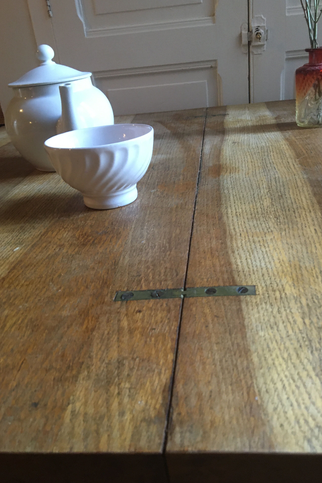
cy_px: 243
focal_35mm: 31
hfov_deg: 42.3
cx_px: 175
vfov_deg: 60.3
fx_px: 416
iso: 200
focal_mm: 4.15
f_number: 2.2
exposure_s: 1/33
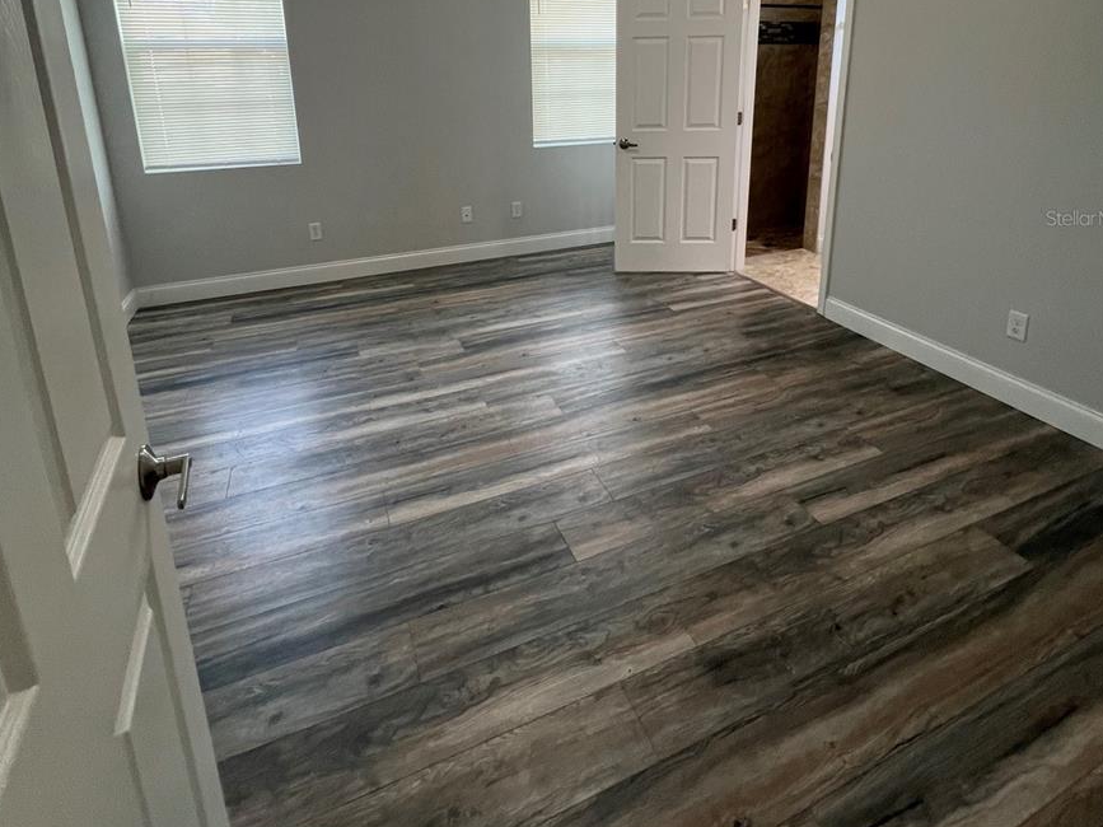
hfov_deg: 87.7
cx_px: 564
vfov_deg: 67.5
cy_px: 218
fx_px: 573
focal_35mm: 18
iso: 160
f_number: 1.8
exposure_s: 1/60
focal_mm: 1.57
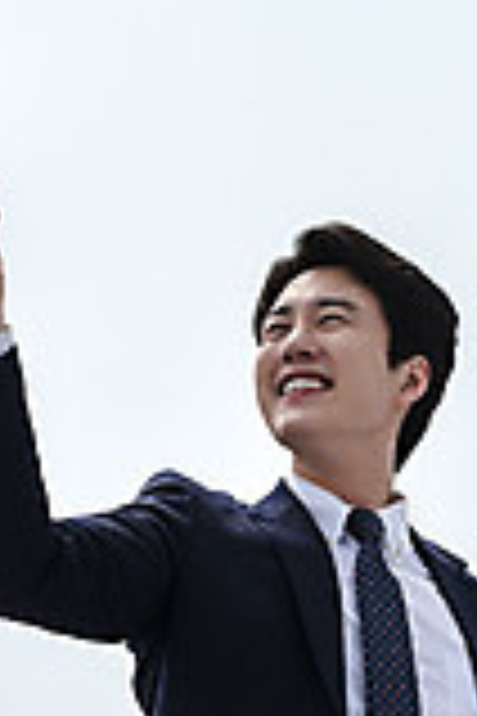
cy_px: 279
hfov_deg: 9.9
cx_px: 110
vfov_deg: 14.9
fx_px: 2743
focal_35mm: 138
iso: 400
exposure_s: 1/2500
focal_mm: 55
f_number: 5.6
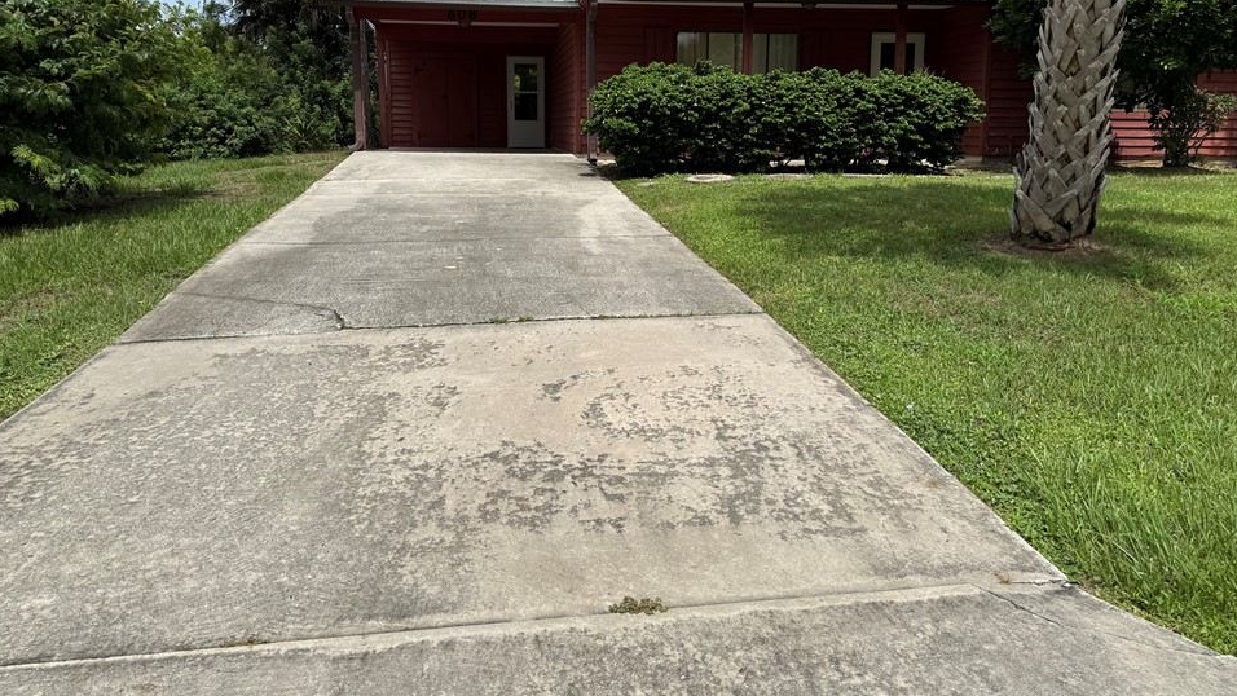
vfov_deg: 40.9
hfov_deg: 67.9
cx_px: 608
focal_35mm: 28
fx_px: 919
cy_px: 220
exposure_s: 1/6711
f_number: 1.78
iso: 80
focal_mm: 6.76
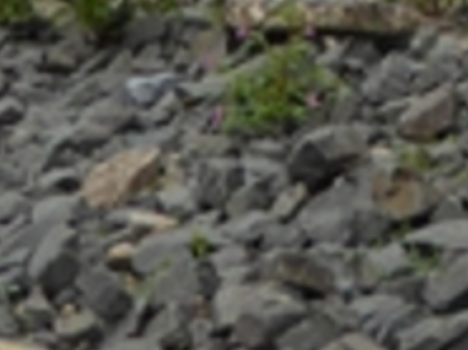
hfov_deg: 12.5
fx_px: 2093
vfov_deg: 8.5
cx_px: 561
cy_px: -564
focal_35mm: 155
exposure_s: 1/800
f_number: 3.3
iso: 100
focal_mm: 4.3
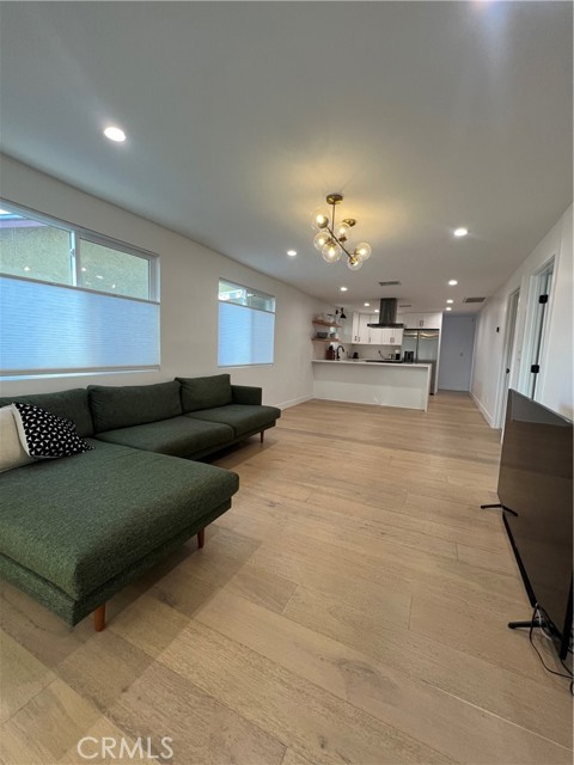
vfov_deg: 106.2
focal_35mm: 13
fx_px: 287
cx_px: 287
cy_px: 382
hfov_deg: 89.9
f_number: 1.8
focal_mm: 1.57
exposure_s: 1/120
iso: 125
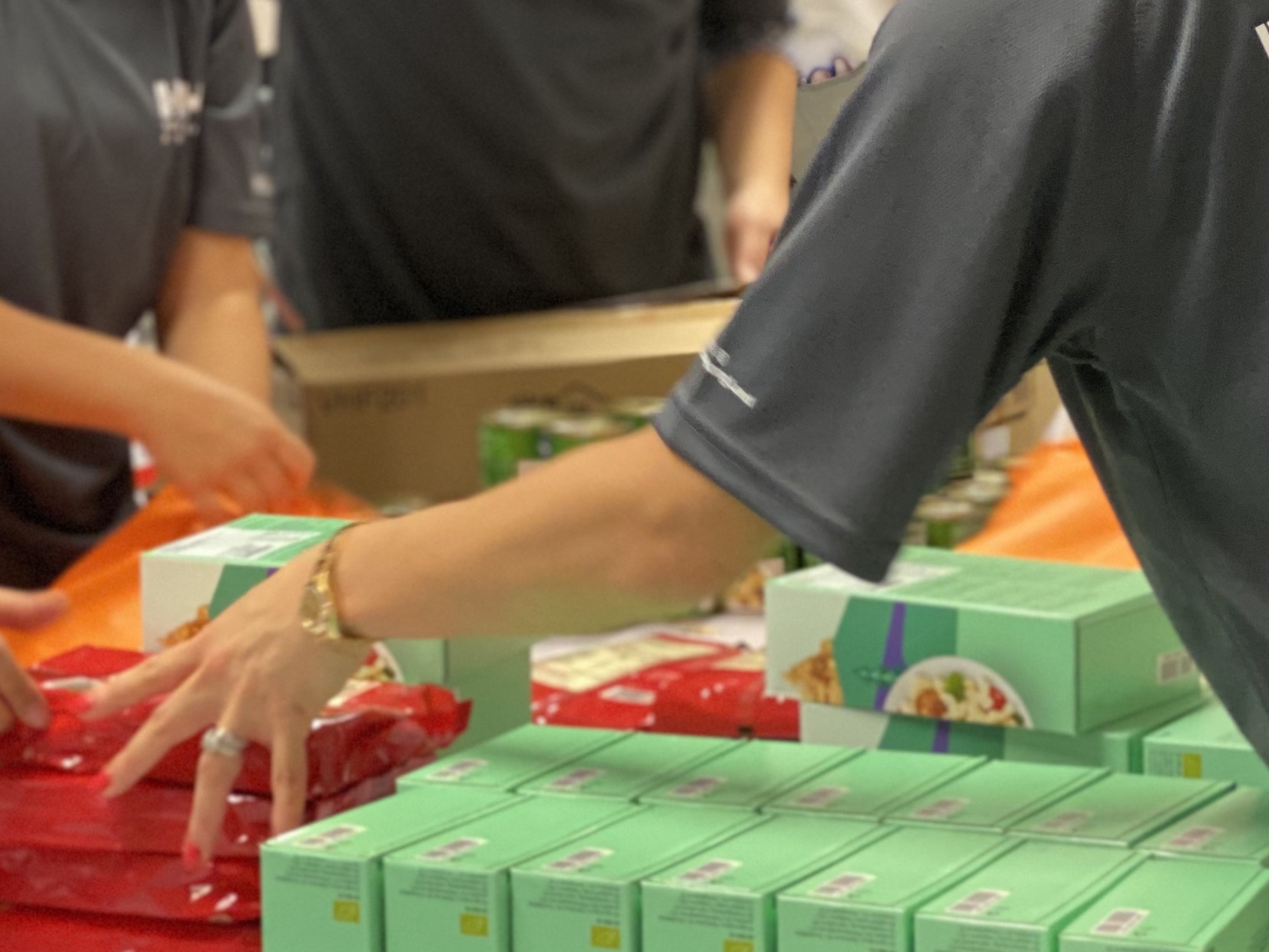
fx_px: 4655
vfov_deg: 11.6
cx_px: 614
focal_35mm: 127
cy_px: 240
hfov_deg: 15.5
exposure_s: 1/33
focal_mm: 6
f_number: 2
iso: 200
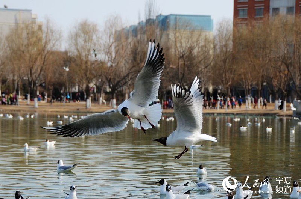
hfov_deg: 24.7
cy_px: 100
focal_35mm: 82
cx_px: 150
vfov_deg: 16.5
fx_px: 688
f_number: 4.8
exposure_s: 1/1000
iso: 160
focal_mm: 55
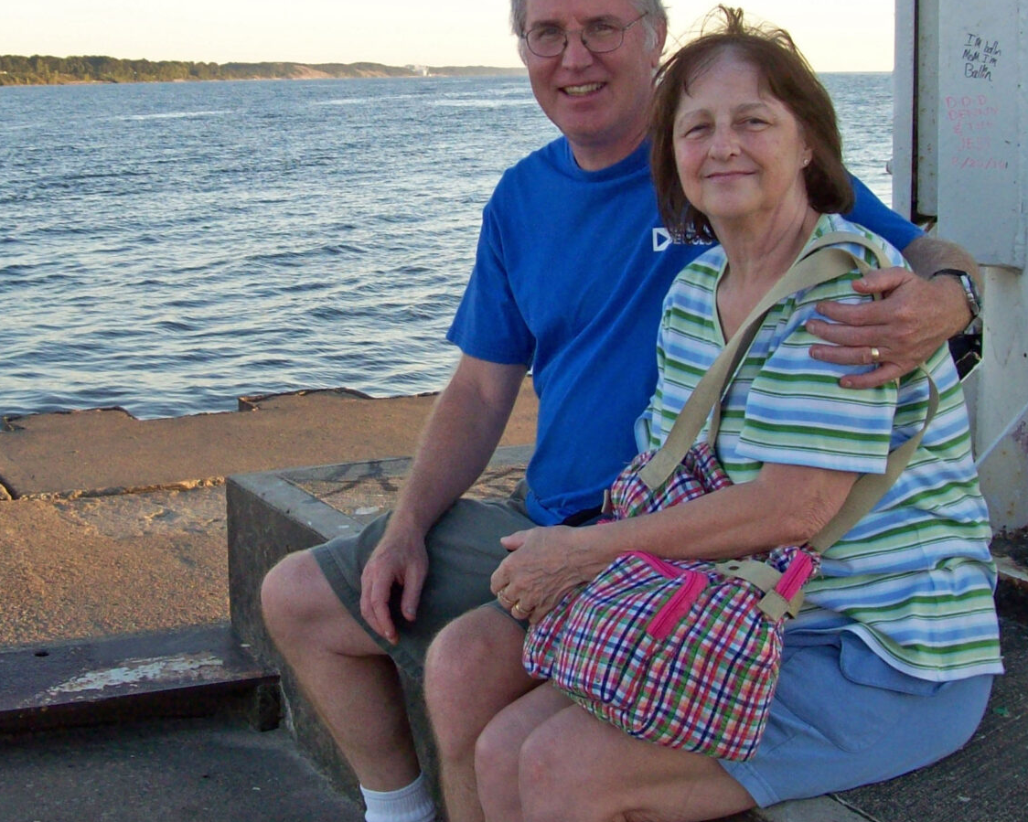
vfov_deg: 25.3
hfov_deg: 31.4
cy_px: 282
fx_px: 1825
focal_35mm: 60
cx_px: 452
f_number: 2.7
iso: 80
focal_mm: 6
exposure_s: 1/219
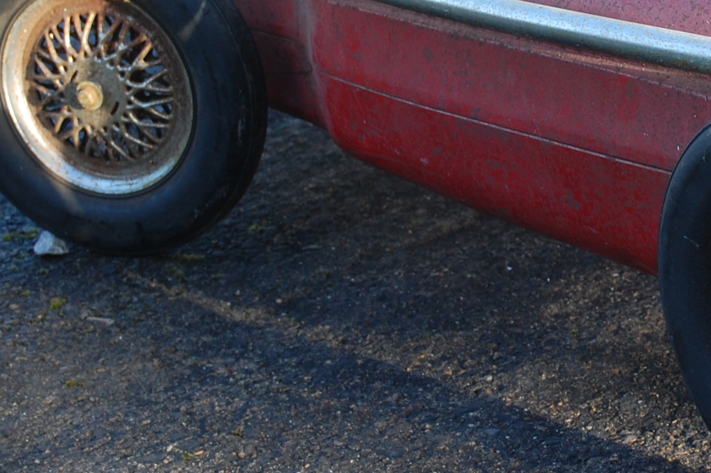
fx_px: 2650
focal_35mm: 134
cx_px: 762
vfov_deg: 10.2
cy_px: 76
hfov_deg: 14.9
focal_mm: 35
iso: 320
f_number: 5.6
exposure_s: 1/125
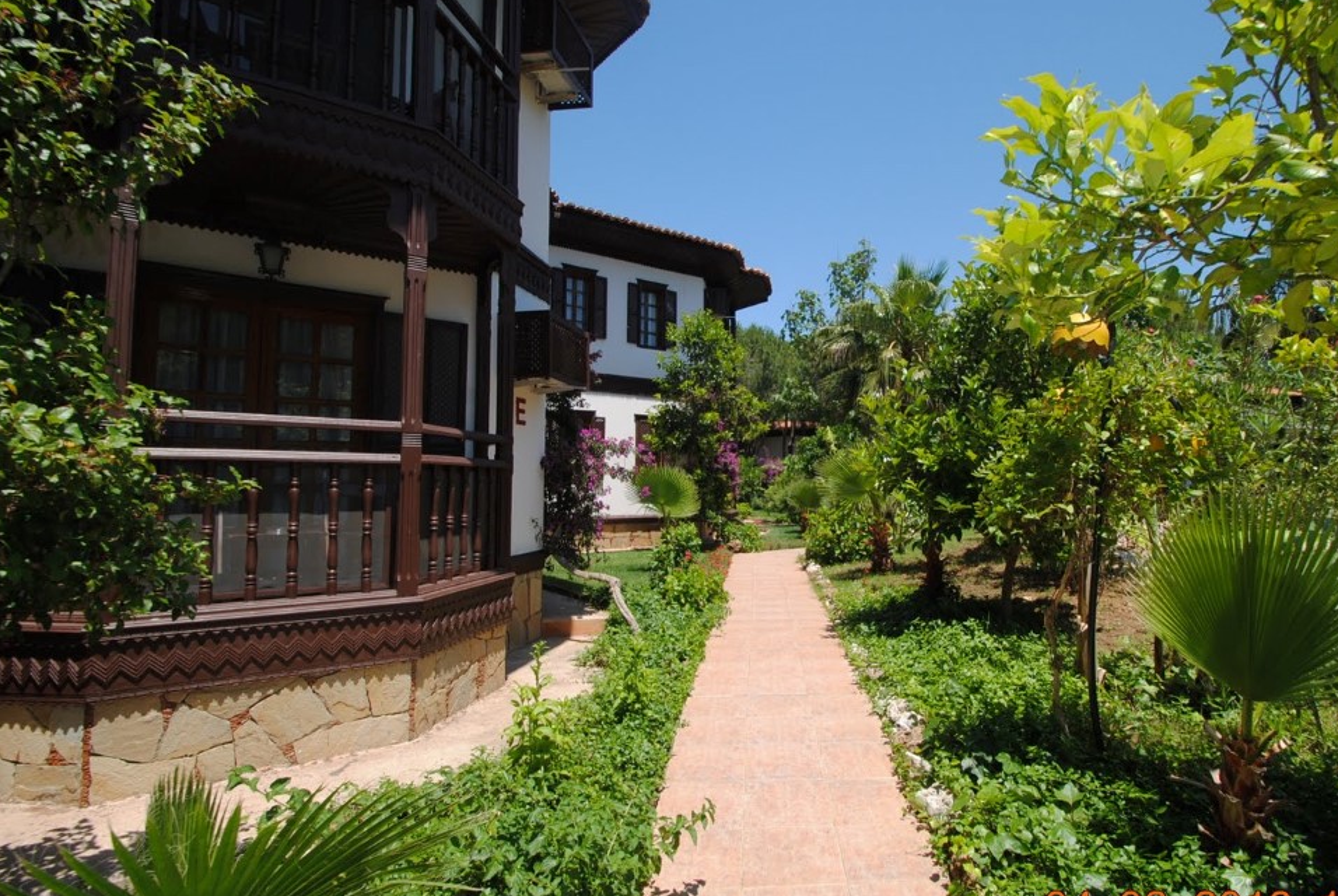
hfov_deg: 89.0
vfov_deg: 67.5
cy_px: 452
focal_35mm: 18
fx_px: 670
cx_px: 791
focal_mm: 10
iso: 100
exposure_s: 1/200
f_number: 8
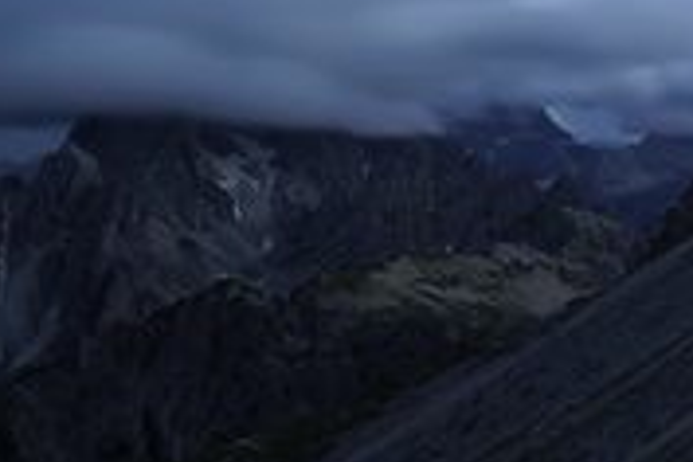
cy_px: 55
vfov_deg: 18.9
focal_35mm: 71
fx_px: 1367
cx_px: 1151
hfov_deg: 21.6
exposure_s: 25
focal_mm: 21
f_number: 8
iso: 100
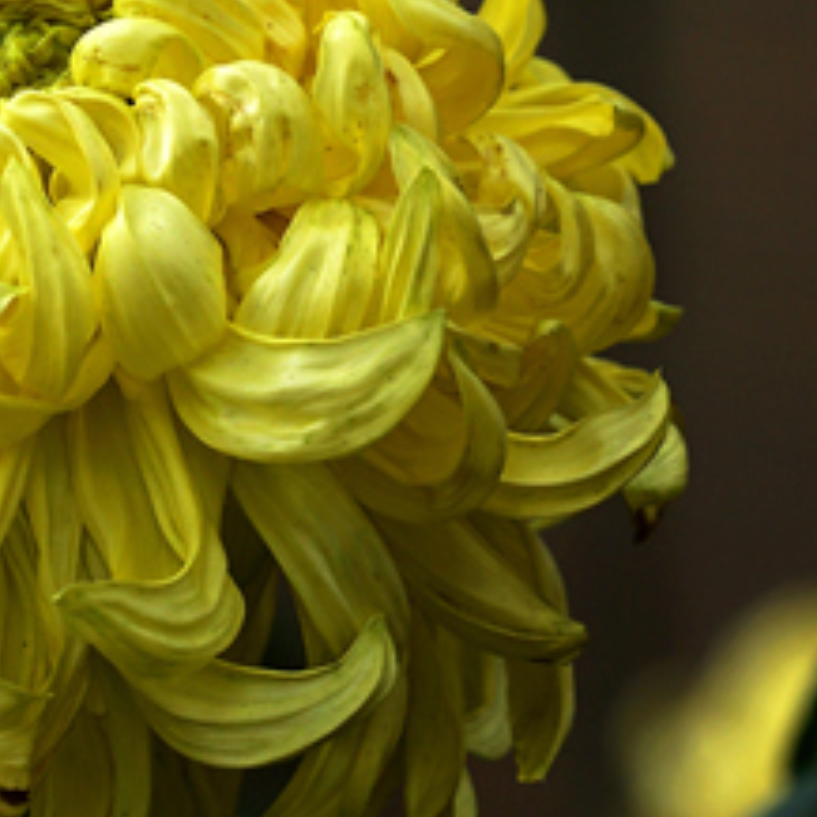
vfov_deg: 2.5
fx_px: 18665
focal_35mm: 699
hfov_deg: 2.5
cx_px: 599
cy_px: 341
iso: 160
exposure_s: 1/250
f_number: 8
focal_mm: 223
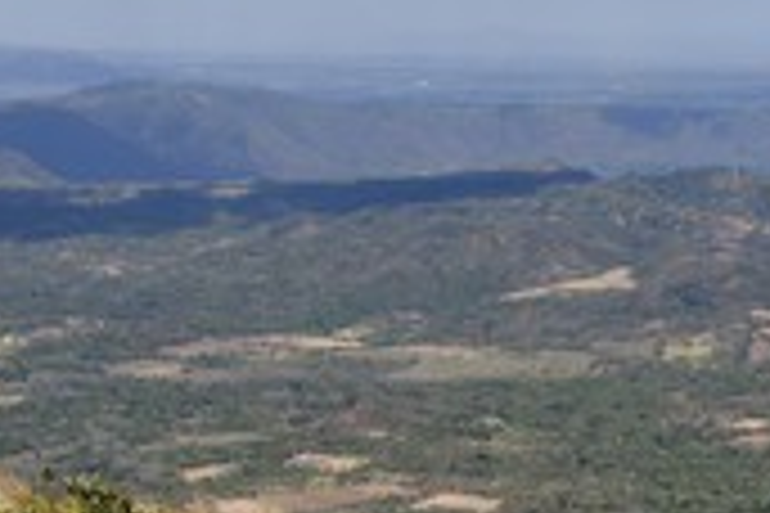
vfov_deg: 11.6
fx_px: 2524
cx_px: 545
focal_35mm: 118
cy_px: 216
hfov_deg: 17.3
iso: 200
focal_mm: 48
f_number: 11
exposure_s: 1/400
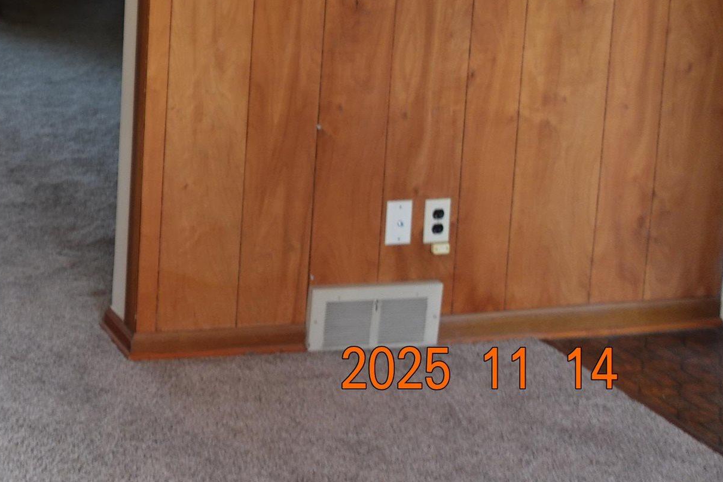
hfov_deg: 28.0
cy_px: -120
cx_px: -180
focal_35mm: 61
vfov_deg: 20.6
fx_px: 1225
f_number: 1.8
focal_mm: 9.4
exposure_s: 1/30
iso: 125
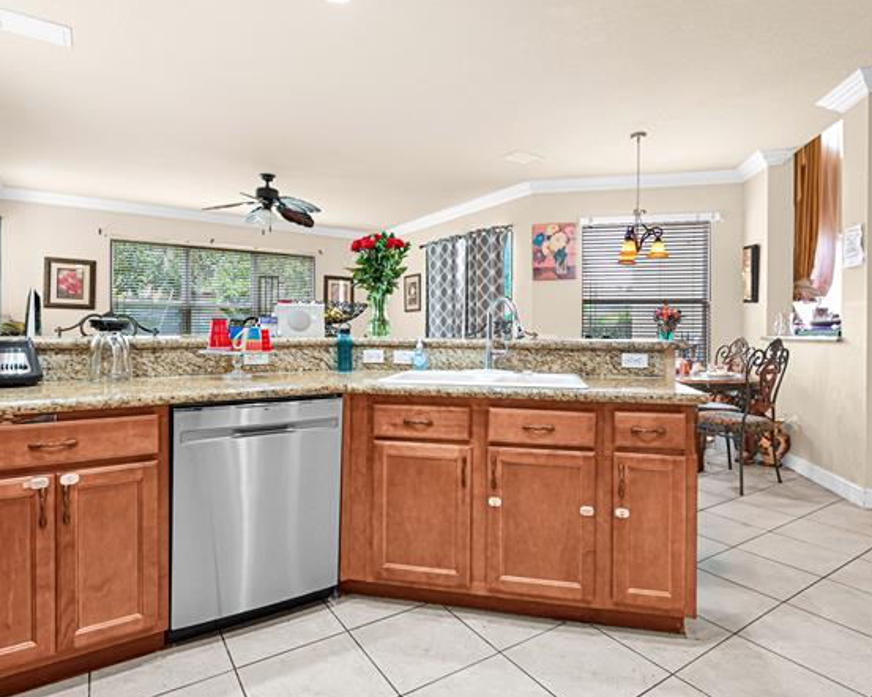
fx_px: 490
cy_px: 339
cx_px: 429
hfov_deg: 83.3
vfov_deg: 70.8
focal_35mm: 19
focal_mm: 14
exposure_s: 1/15
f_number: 4
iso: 220
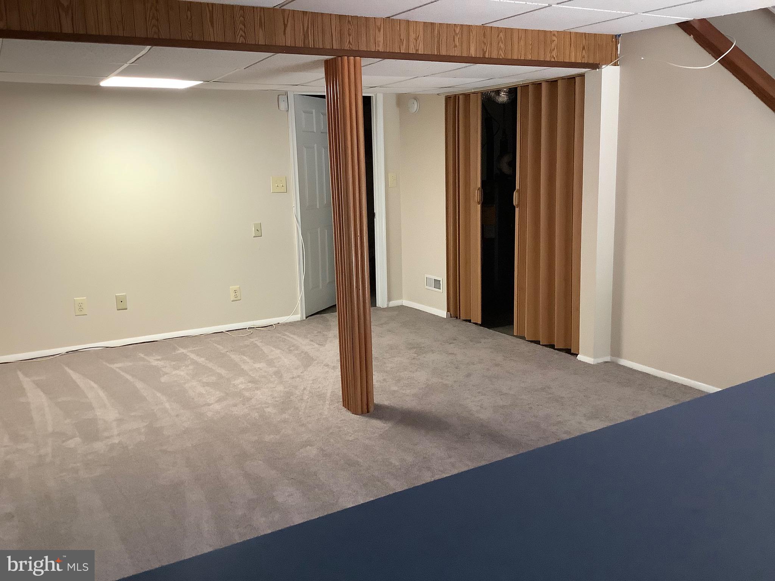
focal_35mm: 31
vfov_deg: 45.4
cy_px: 290
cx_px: 388
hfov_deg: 58.4
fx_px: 694
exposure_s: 1/60
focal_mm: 3.3
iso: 250
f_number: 2.4
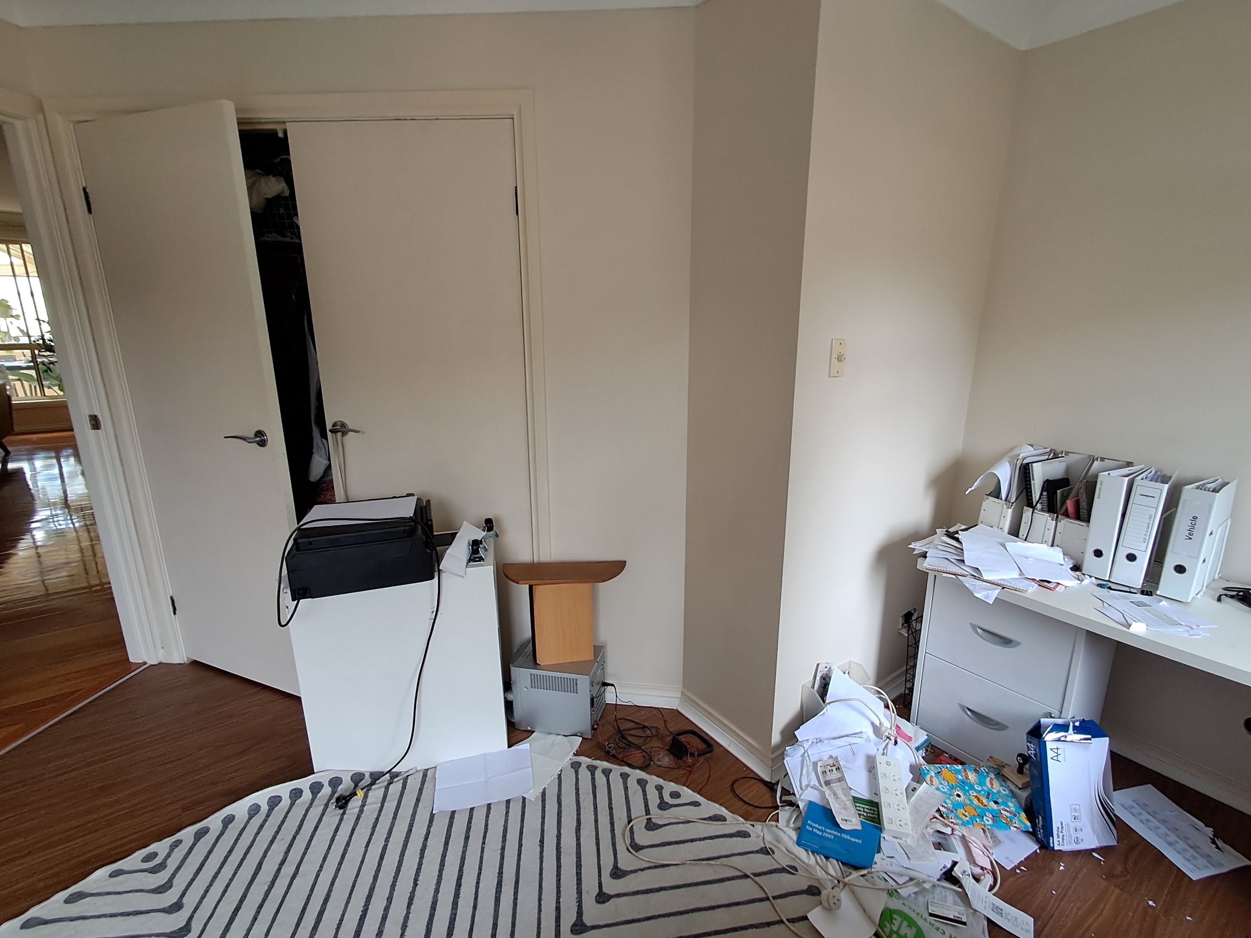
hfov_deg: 91.0
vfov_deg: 74.7
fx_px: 614
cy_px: 479
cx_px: 653
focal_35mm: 17
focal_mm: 1.64
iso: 125
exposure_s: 1/50
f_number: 2.2
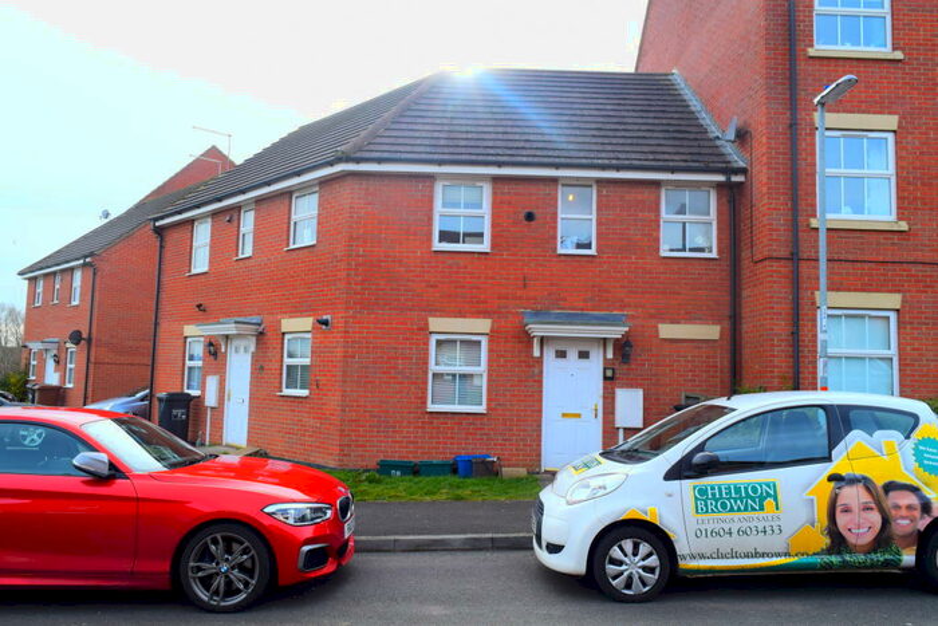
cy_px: 313
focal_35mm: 27
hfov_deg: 67.4
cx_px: 469
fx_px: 704
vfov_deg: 47.9
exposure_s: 1/250
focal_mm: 18
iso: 280
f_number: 8
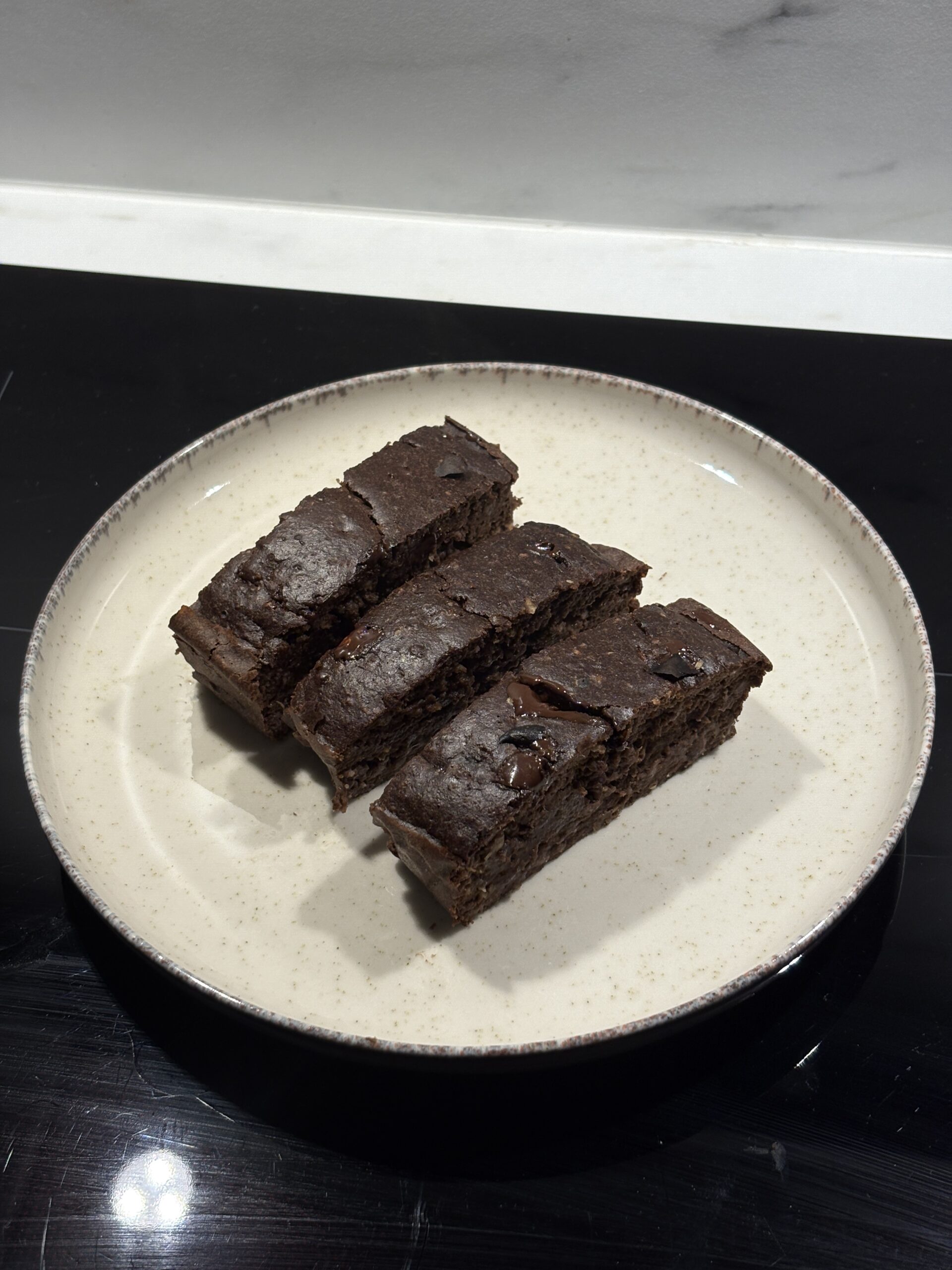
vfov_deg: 36.8
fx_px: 1907
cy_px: 635
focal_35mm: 52
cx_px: 476
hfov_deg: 28.0
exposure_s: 1/122
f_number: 1.6
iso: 40
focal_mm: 5.96
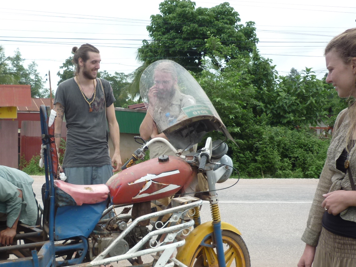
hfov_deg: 36.4
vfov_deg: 27.8
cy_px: 183
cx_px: 116
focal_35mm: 52
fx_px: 535
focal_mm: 5.5
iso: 80
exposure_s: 1/640
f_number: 2.8
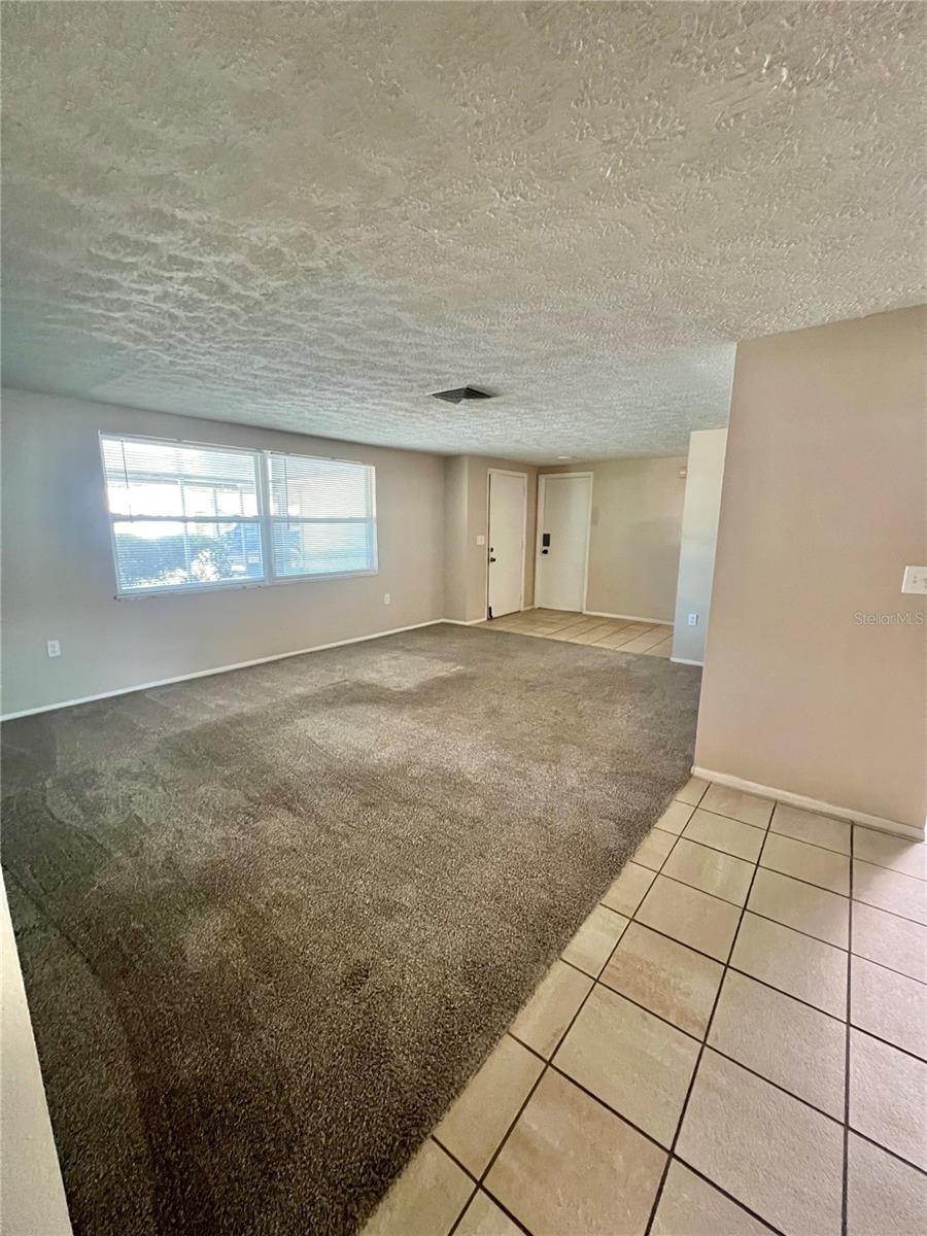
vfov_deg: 106.2
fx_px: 464
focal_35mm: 13
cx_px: 464
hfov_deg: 89.9
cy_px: 618
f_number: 1.8
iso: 800
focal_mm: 1.57
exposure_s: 1/40
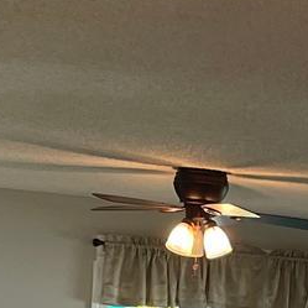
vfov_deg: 8.9
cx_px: 320
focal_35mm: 182
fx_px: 1832
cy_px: 664
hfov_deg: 9.5
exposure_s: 1/120
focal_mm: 5.1
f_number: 1.6
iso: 125
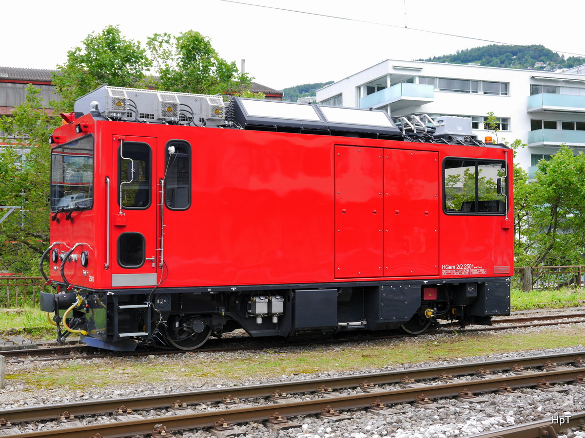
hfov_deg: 38.2
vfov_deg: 29.1
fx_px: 845
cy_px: 219
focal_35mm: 50
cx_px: 292
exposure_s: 1/200
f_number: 5.6
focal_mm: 25
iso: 160
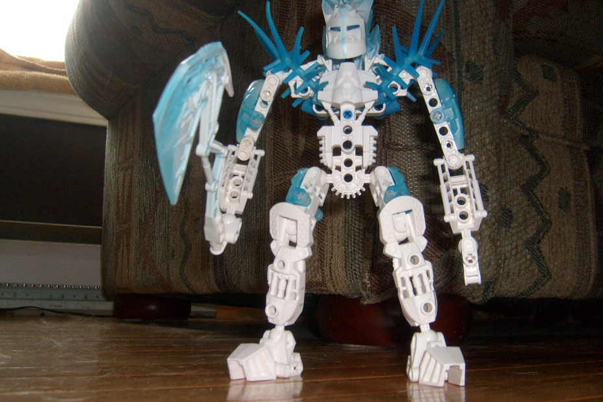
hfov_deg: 48.5
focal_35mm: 40
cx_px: 311
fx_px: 670
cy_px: 185
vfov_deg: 33.4
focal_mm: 5.8
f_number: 2.8
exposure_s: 1/45
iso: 100
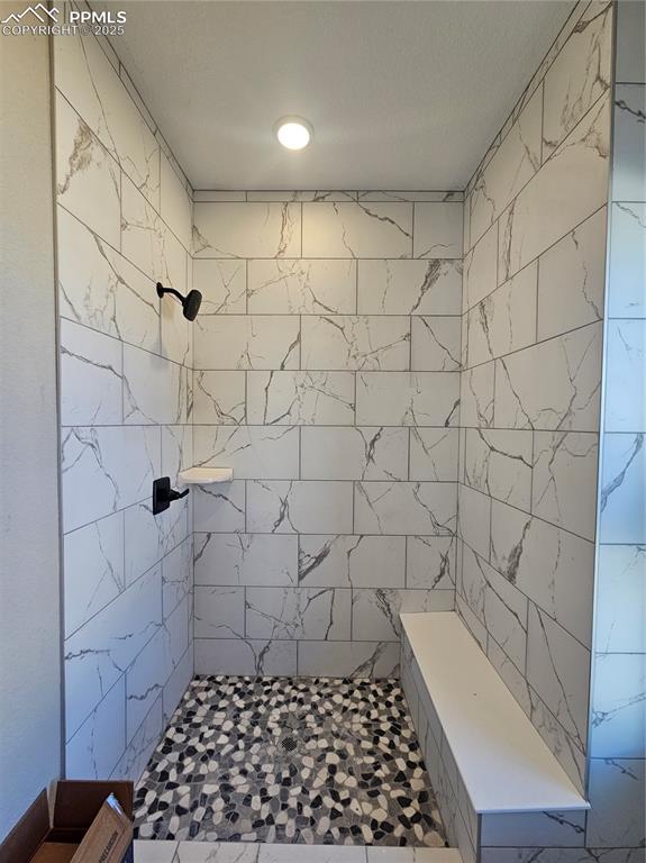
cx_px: 323
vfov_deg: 106.2
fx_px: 324
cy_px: 432
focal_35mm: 13
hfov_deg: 89.9
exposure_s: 1/60
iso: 50
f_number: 2.2
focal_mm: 2.2
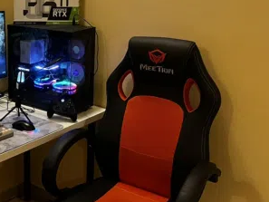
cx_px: -2
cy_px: 62
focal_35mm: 56
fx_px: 435
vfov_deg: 25.9
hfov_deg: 31.6
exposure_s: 1/40
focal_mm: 5.1
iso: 640
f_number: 1.6
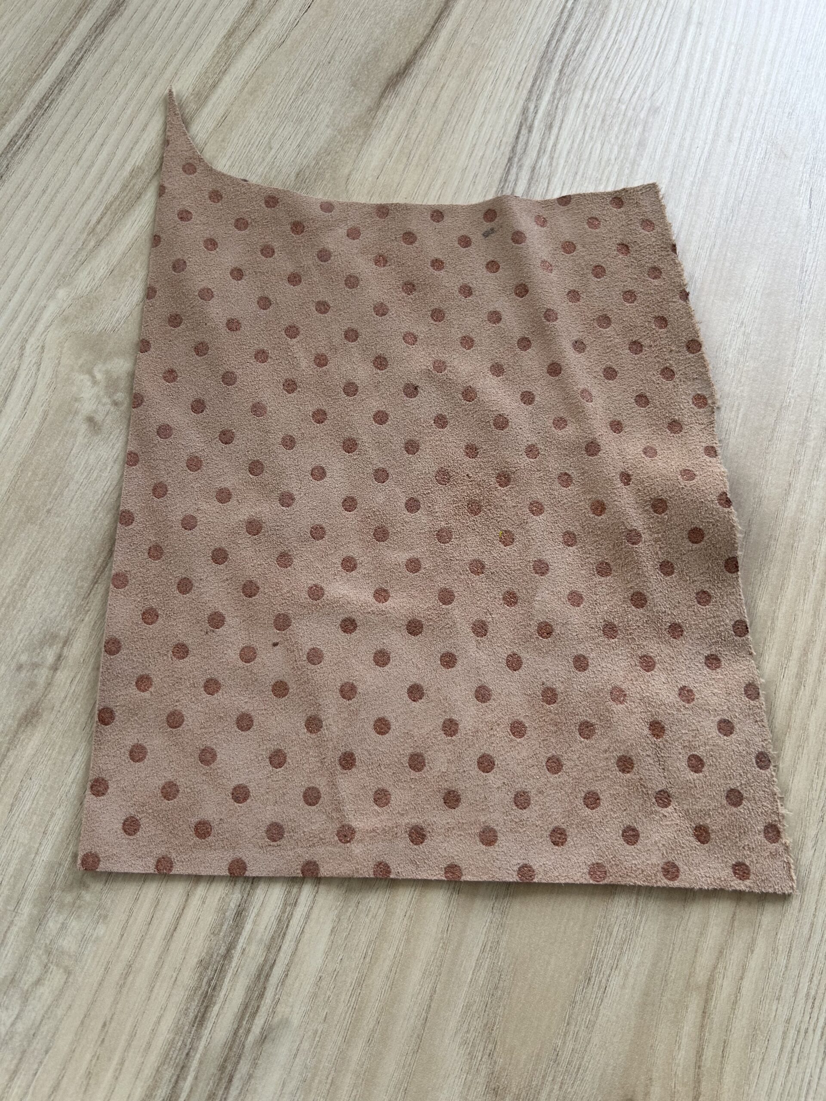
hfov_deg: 53.1
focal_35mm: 26
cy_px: 550
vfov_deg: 67.3
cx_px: 413
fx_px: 827
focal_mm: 5.7
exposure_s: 1/145
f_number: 1.5
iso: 32
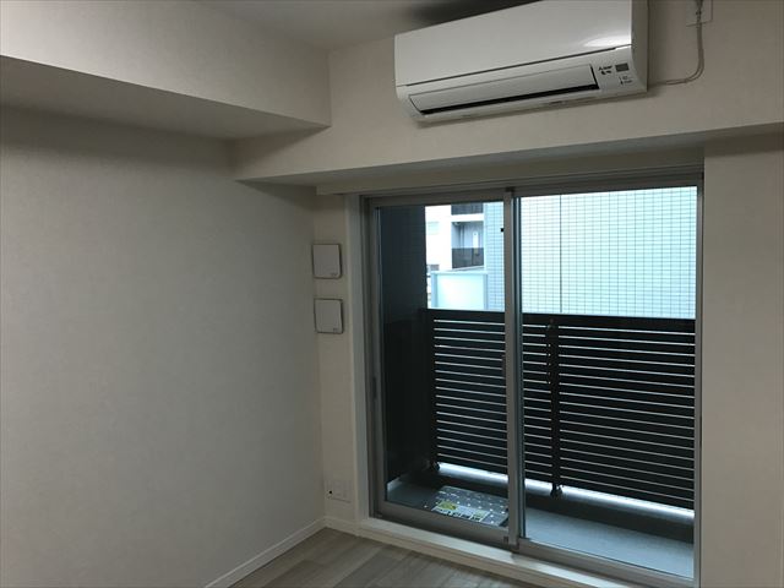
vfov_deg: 49.7
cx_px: 392
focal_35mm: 28
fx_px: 634
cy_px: 294
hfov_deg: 63.4
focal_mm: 3.99
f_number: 1.8
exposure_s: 1/50
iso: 32
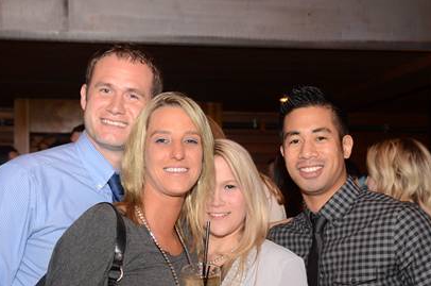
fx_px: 777
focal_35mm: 65
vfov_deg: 20.8
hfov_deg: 31.0
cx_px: 218
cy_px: 191
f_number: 4.5
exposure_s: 1/30
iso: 1250
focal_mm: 32
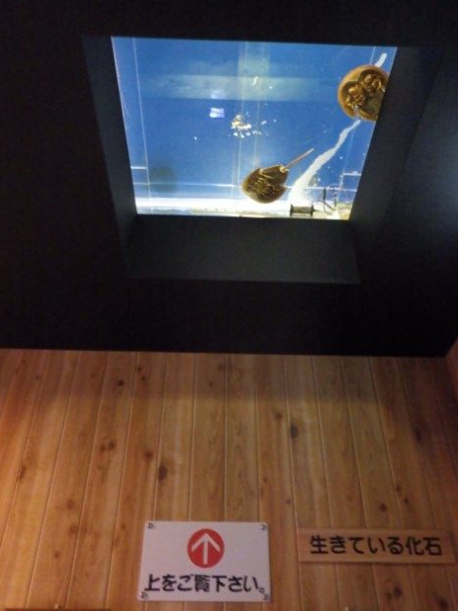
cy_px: 309
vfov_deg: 61.7
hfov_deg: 48.2
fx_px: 512
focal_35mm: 29
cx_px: 235
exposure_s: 1/10
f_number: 3.5
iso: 1600
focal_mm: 5
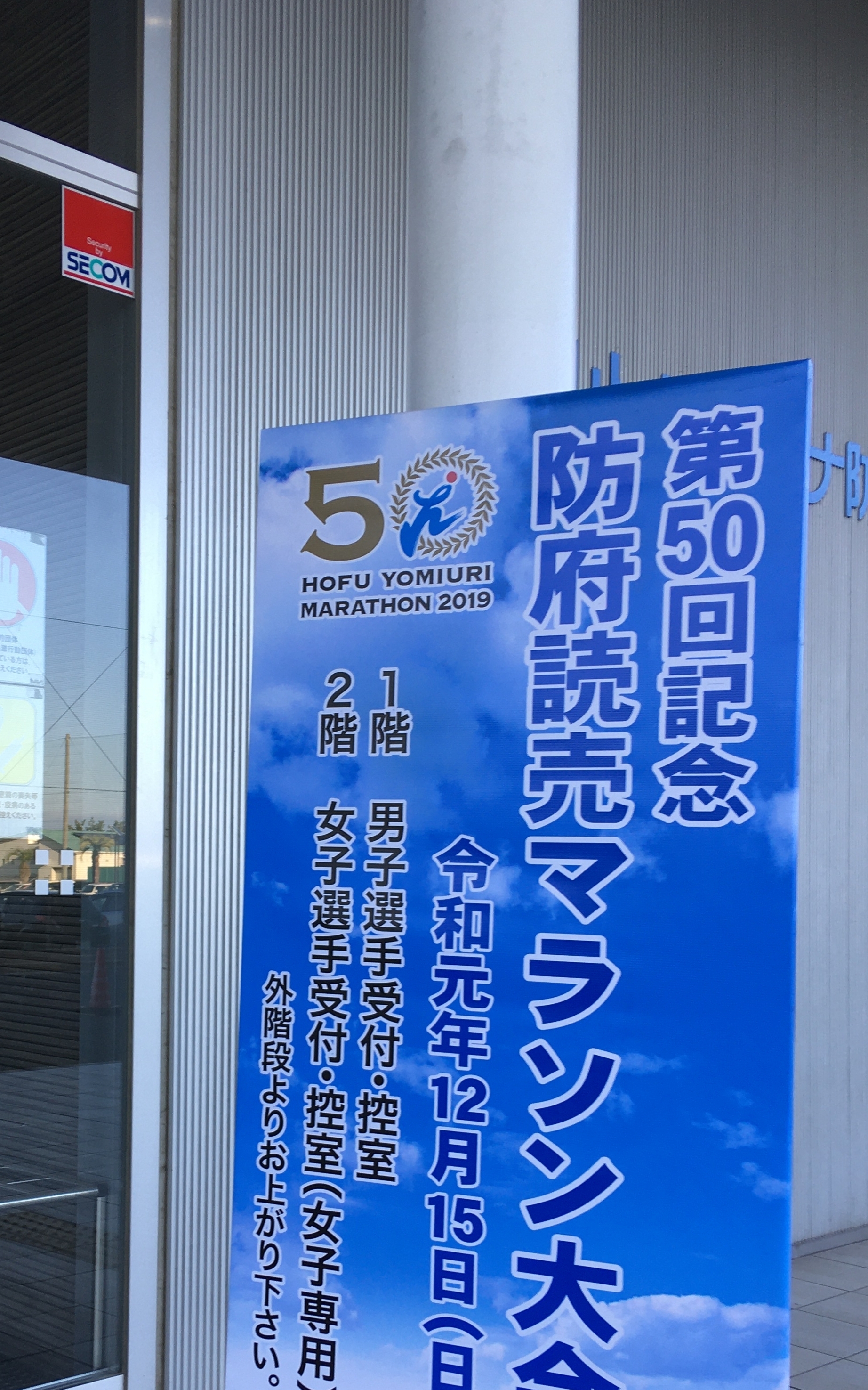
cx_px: 257
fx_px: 1514
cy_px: 853
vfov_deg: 48.9
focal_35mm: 40
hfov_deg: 31.6
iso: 25
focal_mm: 4.2
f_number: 2.2
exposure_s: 1/130
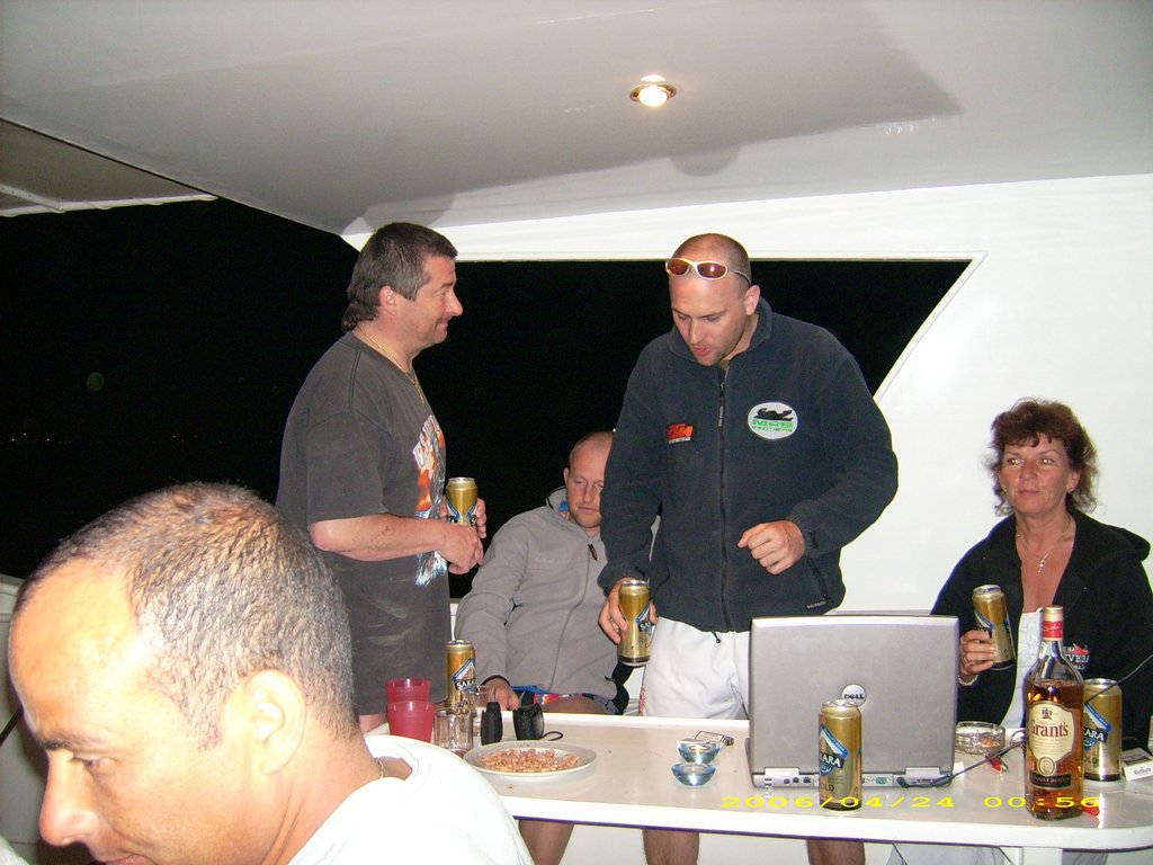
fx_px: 1166
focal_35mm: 35
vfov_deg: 40.7
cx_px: 576
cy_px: 432
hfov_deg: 52.6
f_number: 2.8
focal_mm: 5.95
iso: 100
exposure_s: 1/60
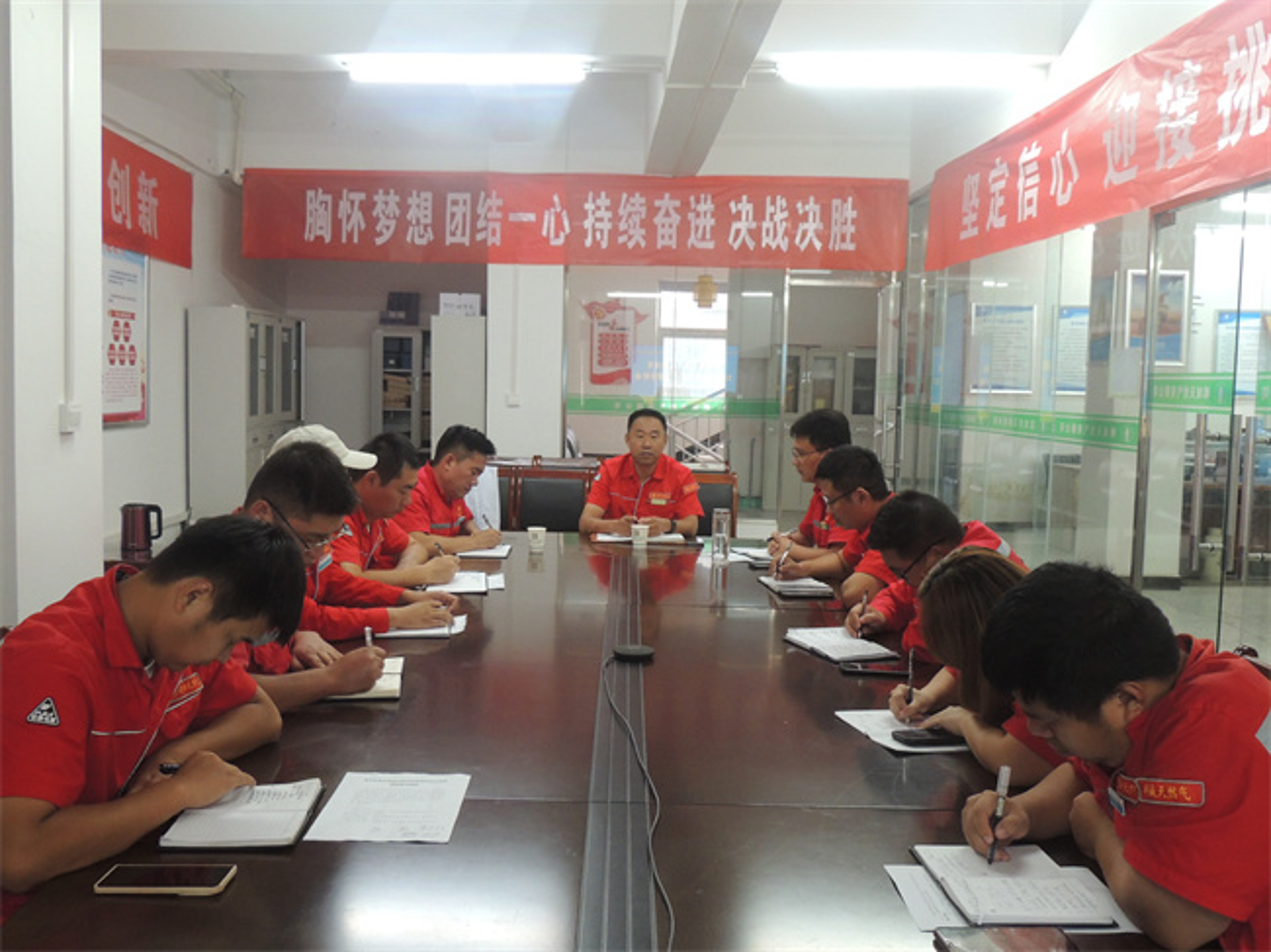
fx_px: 1211
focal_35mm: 33
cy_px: 476
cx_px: 636
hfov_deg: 55.4
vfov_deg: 42.9
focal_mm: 5.8
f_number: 3.2
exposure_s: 1/15
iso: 400
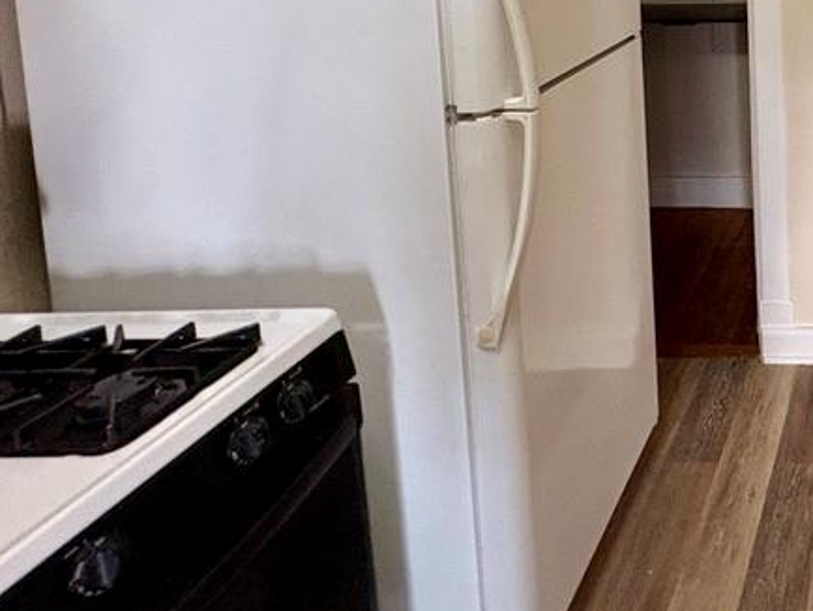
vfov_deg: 36.7
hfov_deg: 41.9
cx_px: 922
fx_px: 775
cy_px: -51
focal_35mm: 33
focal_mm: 2.22
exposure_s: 1/60
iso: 400
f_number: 2.2
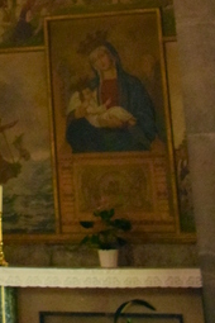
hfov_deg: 9.5
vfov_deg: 13.8
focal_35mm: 141
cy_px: -143
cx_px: -100
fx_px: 1263
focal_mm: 30
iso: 6400
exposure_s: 1/60
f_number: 4.2
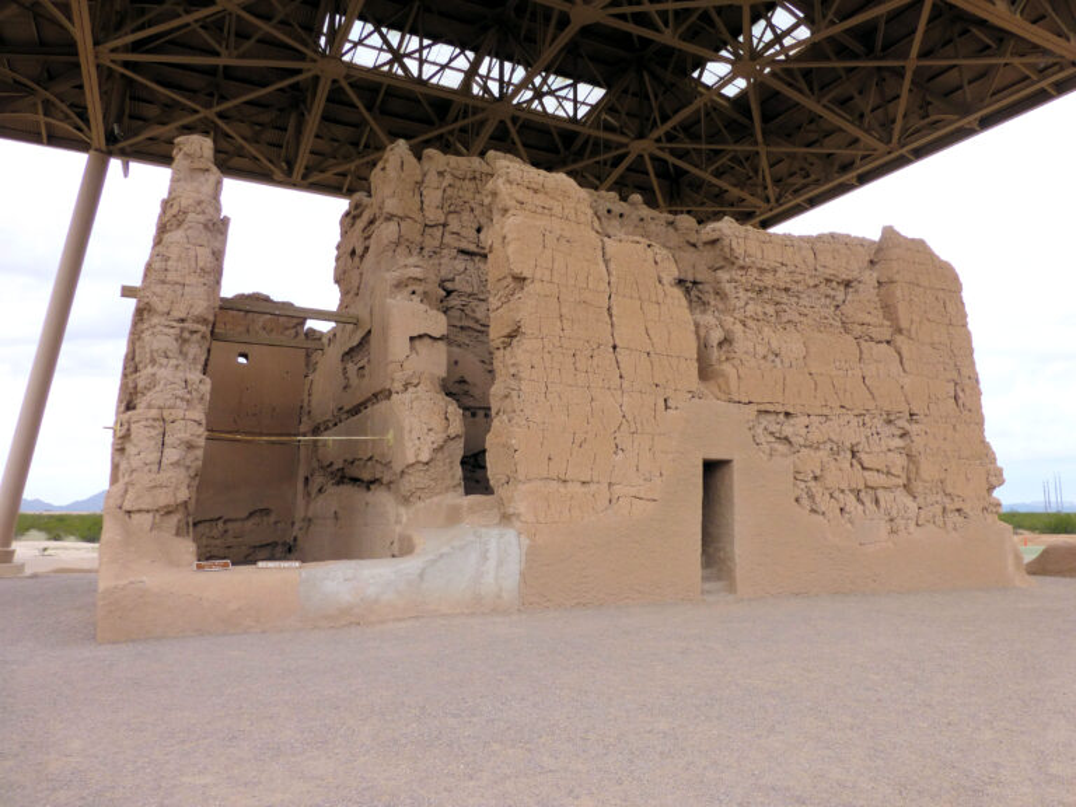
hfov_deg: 71.6
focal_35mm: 24
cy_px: 404
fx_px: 746
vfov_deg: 56.8
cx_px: 538
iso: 100
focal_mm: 4.3
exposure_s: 1/500
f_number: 4
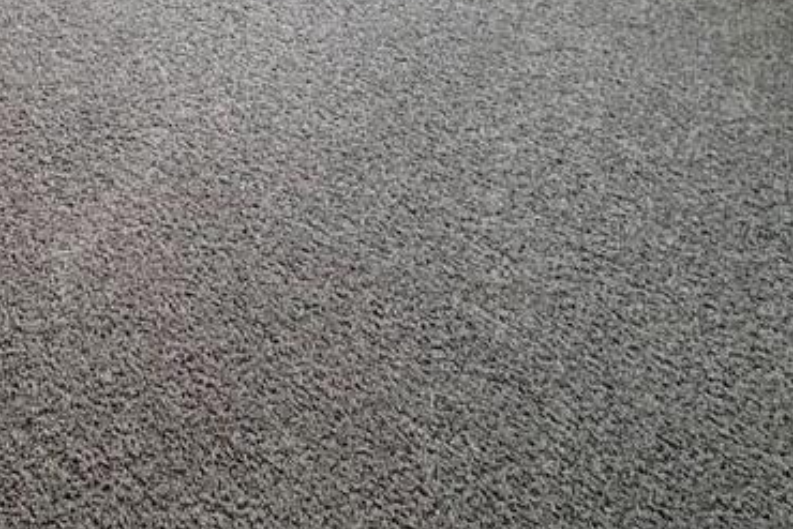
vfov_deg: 15.7
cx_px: -197
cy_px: -644
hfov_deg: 28.7
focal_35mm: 59
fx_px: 1300
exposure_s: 1/226
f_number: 2.2
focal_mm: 2.22
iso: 64
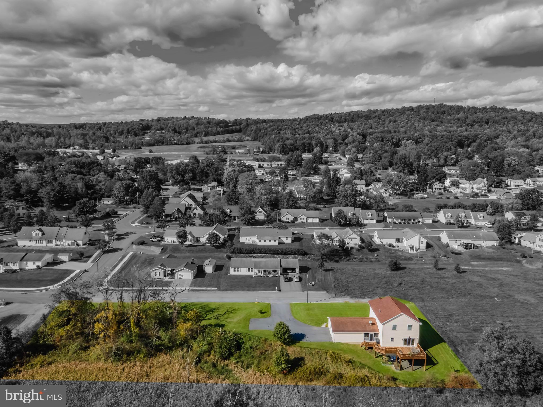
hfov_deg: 71.6
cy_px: 204
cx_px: 272
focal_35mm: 24
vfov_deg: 56.8
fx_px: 376
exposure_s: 1/640
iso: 100
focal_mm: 4.5
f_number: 2.8
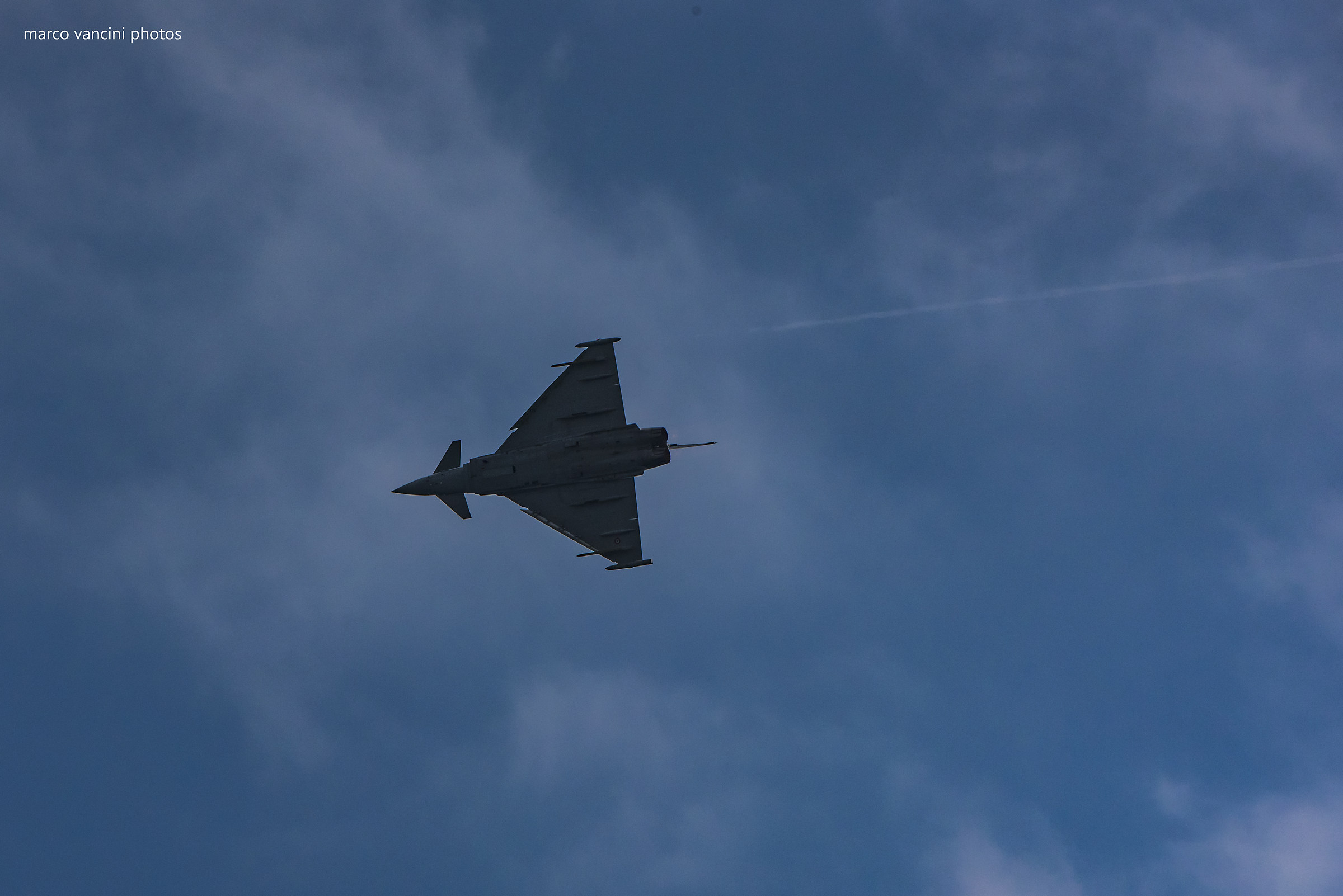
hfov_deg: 10.3
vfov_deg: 6.9
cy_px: 448
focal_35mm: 200
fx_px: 7463
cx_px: 672
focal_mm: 200
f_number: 14
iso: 1000
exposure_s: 1/4000
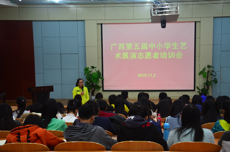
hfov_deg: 28.1
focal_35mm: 72
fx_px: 459
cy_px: 76
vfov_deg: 18.8
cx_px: 115
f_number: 5.3
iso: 500
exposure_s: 1/13
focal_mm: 48
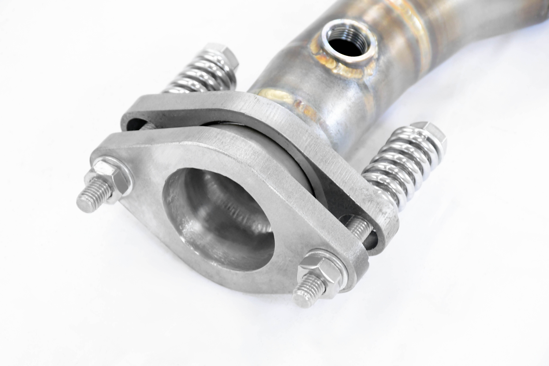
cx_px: 274
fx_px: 2287
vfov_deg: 9.1
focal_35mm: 150
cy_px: 183
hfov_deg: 13.7
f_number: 10
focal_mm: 100
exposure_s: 1/125
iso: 2500
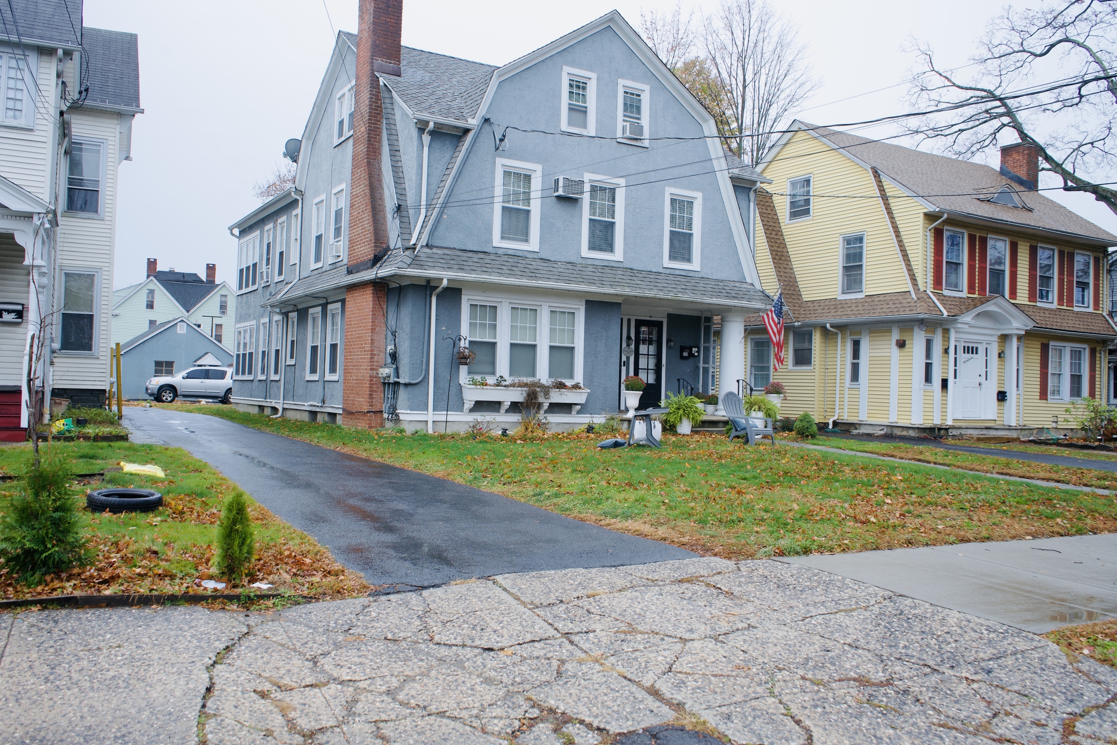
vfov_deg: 43.6
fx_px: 931
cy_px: 372
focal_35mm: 30
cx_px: 558
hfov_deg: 61.9
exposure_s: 1/125
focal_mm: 30
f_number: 6.3
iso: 100
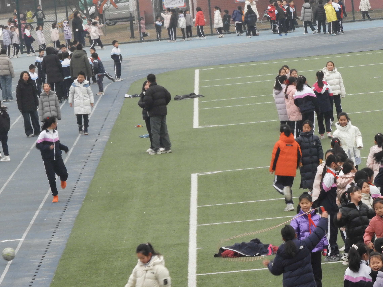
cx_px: 207
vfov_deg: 4.2
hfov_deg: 5.6
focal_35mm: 357
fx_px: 3950
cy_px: 179
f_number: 5.5
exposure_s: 1/60
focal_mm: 44.8
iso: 400
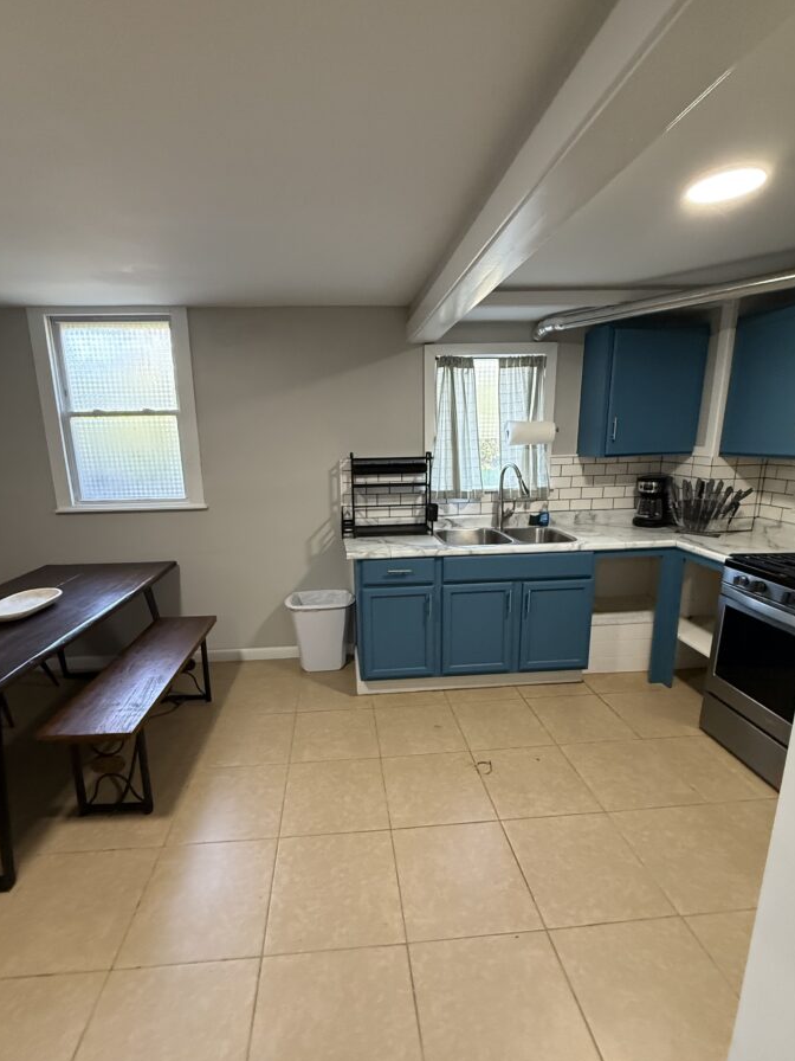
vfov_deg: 94.5
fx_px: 490
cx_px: 368
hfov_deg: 78.0
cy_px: 546
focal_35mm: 16
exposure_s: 1/120
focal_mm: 2.22
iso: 500
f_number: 2.2
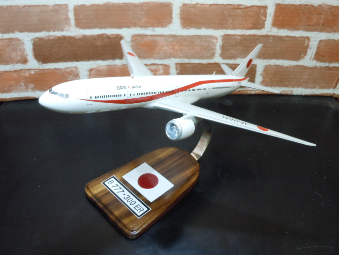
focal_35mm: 39
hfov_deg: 47.9
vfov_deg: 36.8
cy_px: 128
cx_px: 170
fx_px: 382
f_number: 4.3
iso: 400
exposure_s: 1/13
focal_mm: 6.9
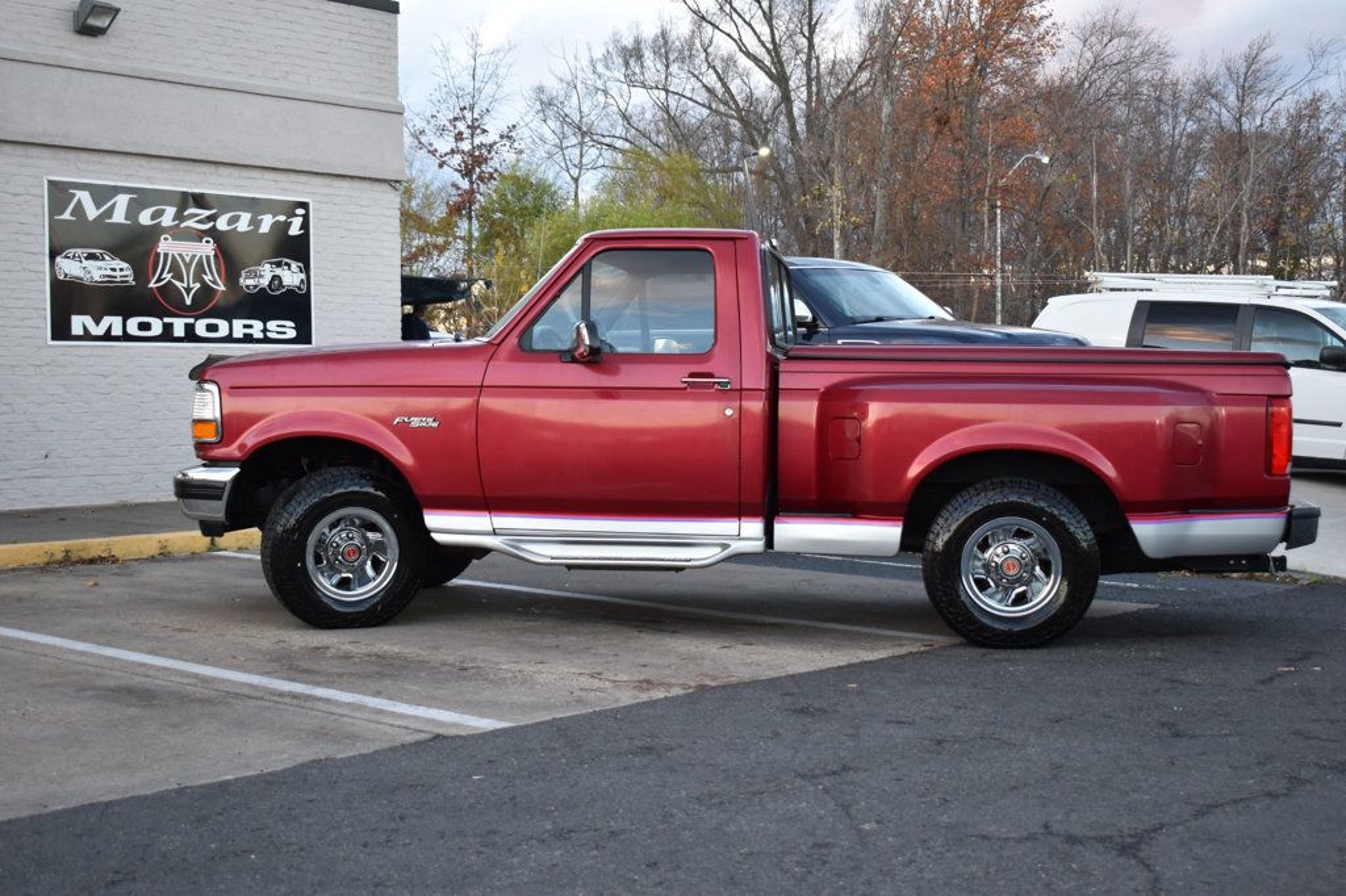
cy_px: 448
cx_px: 673
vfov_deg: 26.5
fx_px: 1906
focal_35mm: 51
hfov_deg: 38.9
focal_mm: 34
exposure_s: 1/60
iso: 560
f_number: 4.5
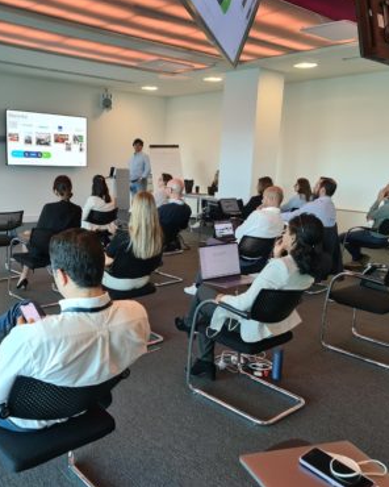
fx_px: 475
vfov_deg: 54.2
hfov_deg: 44.0
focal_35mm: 33
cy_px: 242
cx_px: 134
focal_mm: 7
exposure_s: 1/100
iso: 200
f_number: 1.8
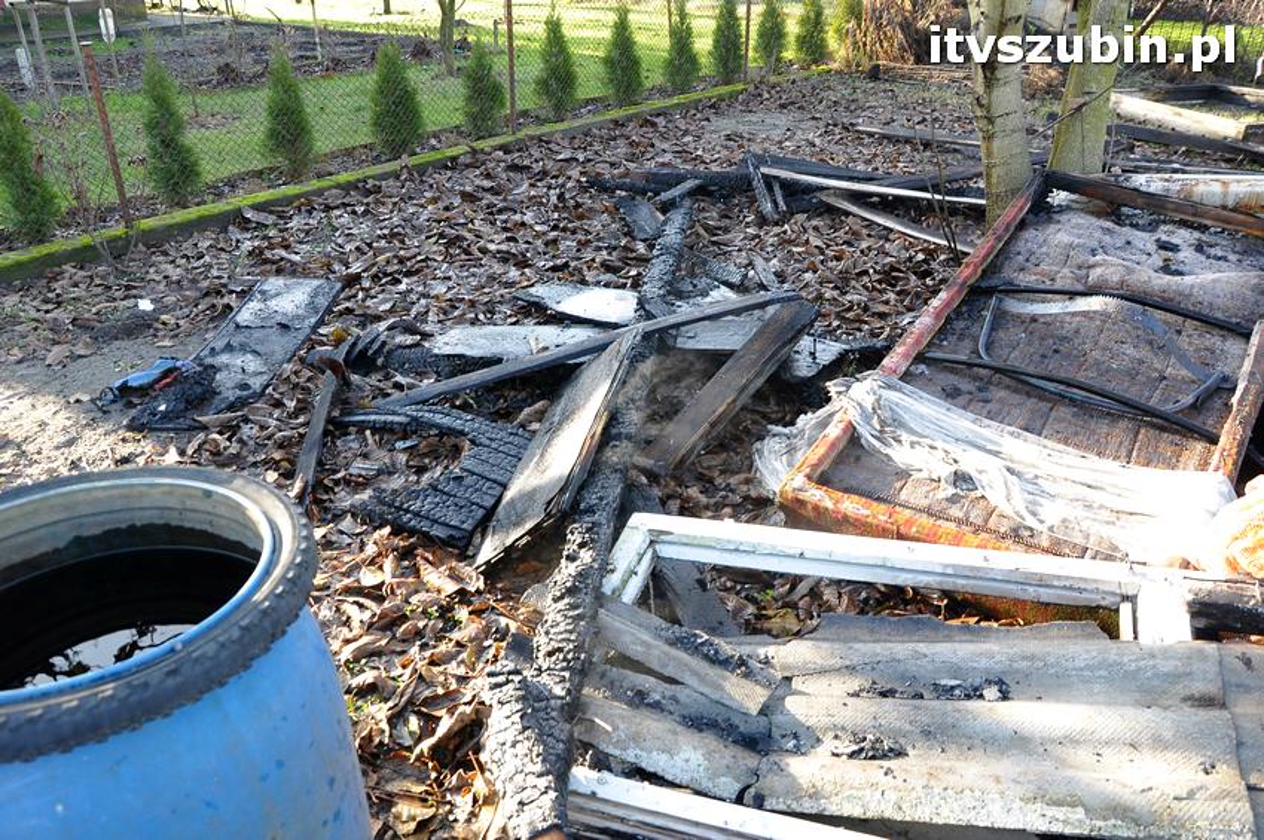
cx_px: 632
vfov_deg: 47.8
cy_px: 420
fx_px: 947
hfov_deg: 67.4
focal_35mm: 27
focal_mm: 18
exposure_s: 1/160
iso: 1000
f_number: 6.3
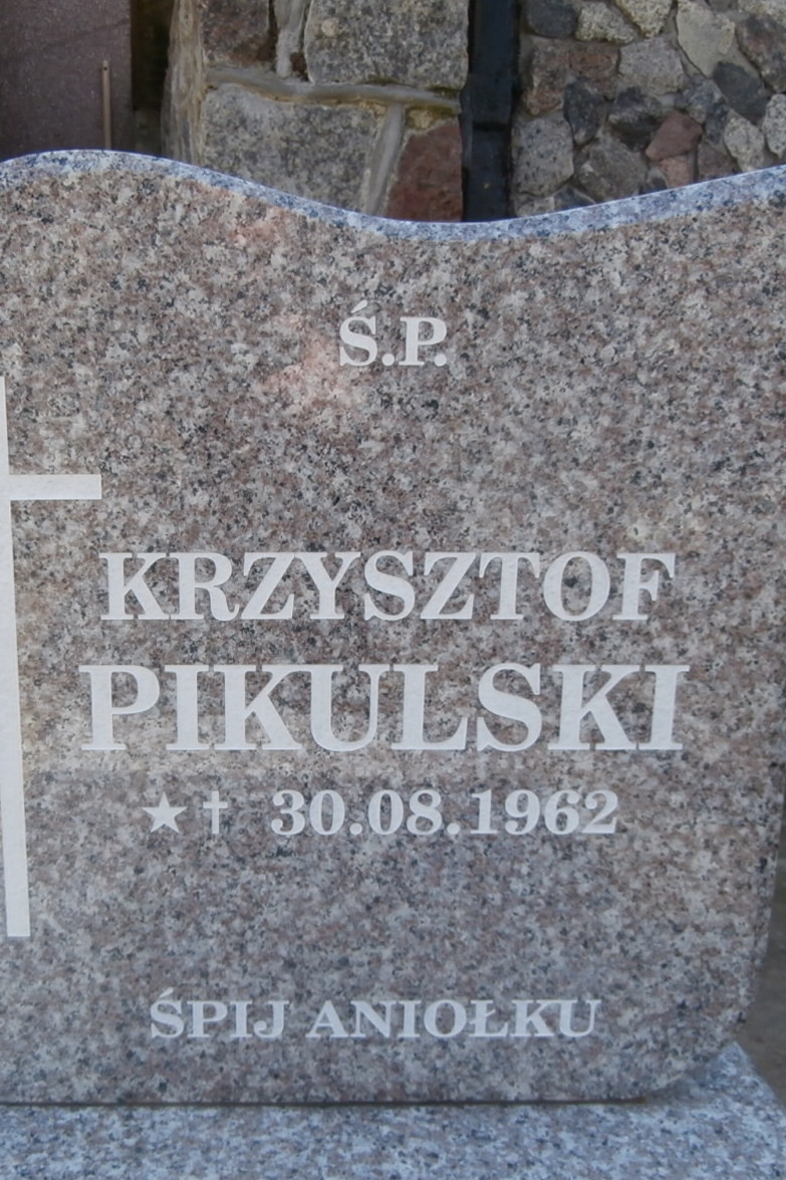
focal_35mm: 34
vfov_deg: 55.8
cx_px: 218
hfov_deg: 38.1
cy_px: 602
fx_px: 1114
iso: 100
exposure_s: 1/160
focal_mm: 4.2
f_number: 3
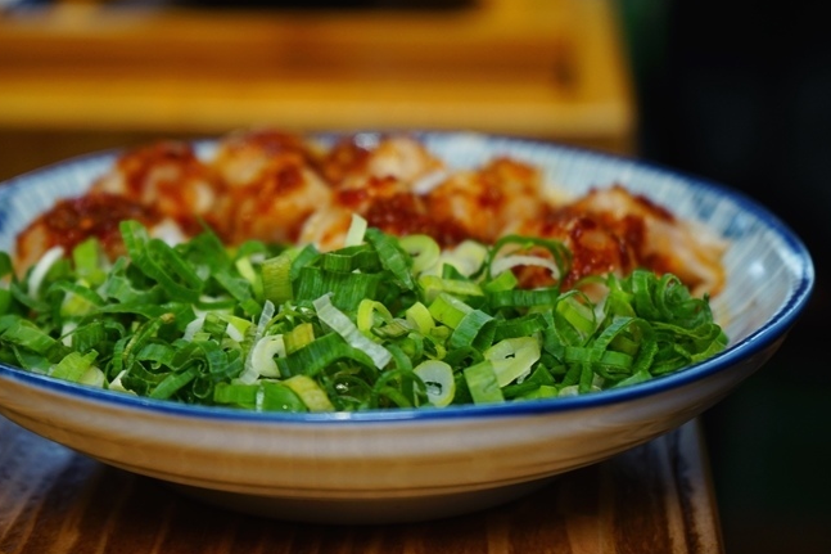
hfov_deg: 27.7
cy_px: 265
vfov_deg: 18.7
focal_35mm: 73
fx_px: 1685
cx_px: 392
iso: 500
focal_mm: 59
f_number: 5
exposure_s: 1/60
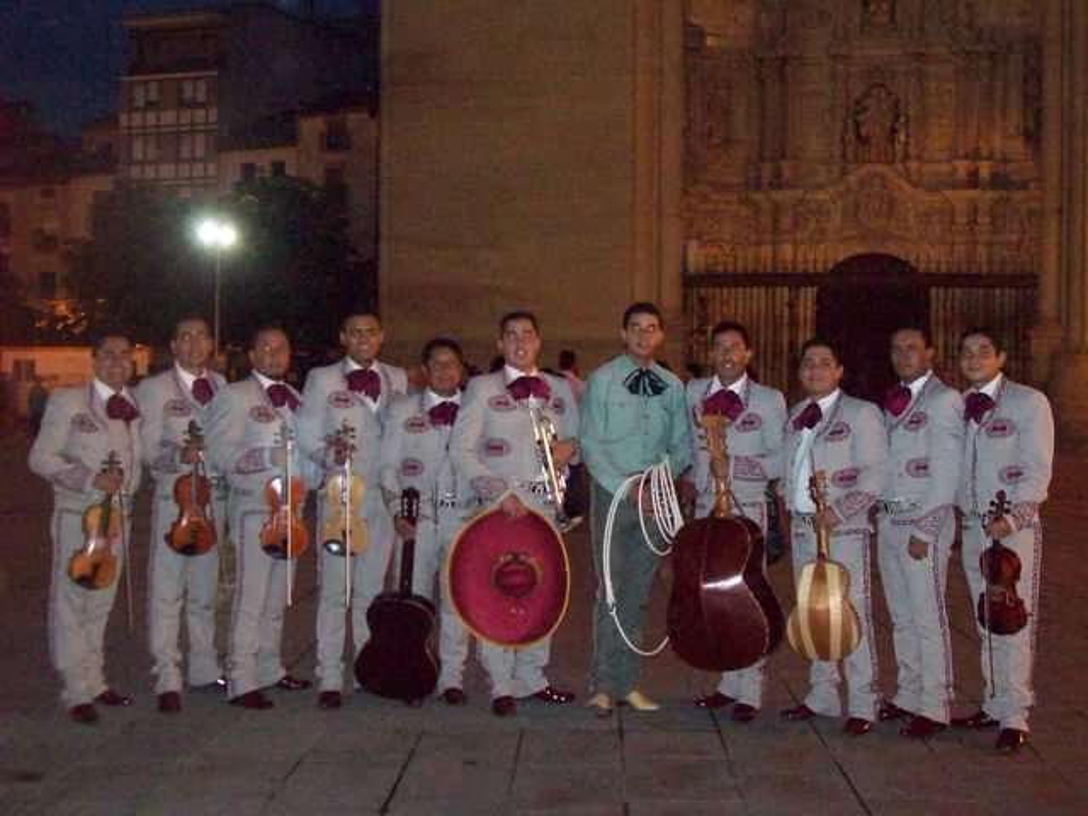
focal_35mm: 45
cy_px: 408
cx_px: 544
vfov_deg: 32.2
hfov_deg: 42.1
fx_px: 1414
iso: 800
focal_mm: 7.6
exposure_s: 1/73.6
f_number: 3
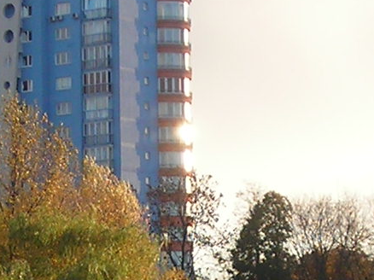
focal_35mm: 225
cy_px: 387
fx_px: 2430
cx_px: 237
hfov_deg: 8.8
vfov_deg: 6.5
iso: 50
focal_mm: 6.3
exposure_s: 1/198
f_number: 3.2
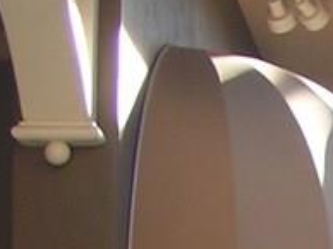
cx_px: 693
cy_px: 539
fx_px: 1931
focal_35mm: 201
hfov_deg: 9.2
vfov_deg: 7.1
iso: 50
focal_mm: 5.8
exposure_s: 1/50
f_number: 5
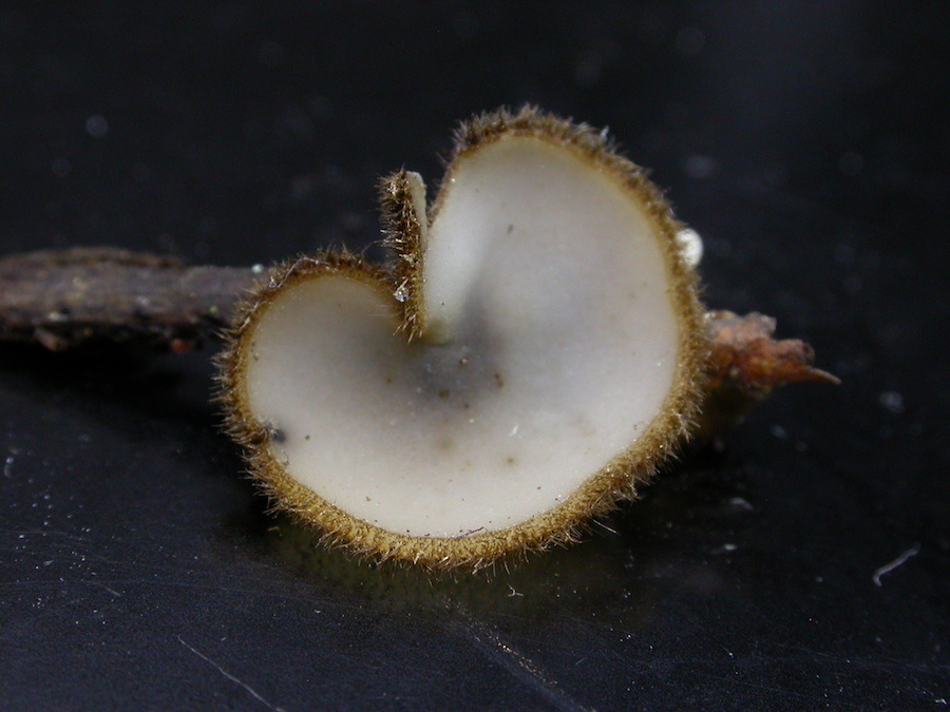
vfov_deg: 16.1
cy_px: 356
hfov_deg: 21.3
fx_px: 2525
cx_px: 475
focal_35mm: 92
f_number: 6.8
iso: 200
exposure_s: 1/85.7
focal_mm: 19.1
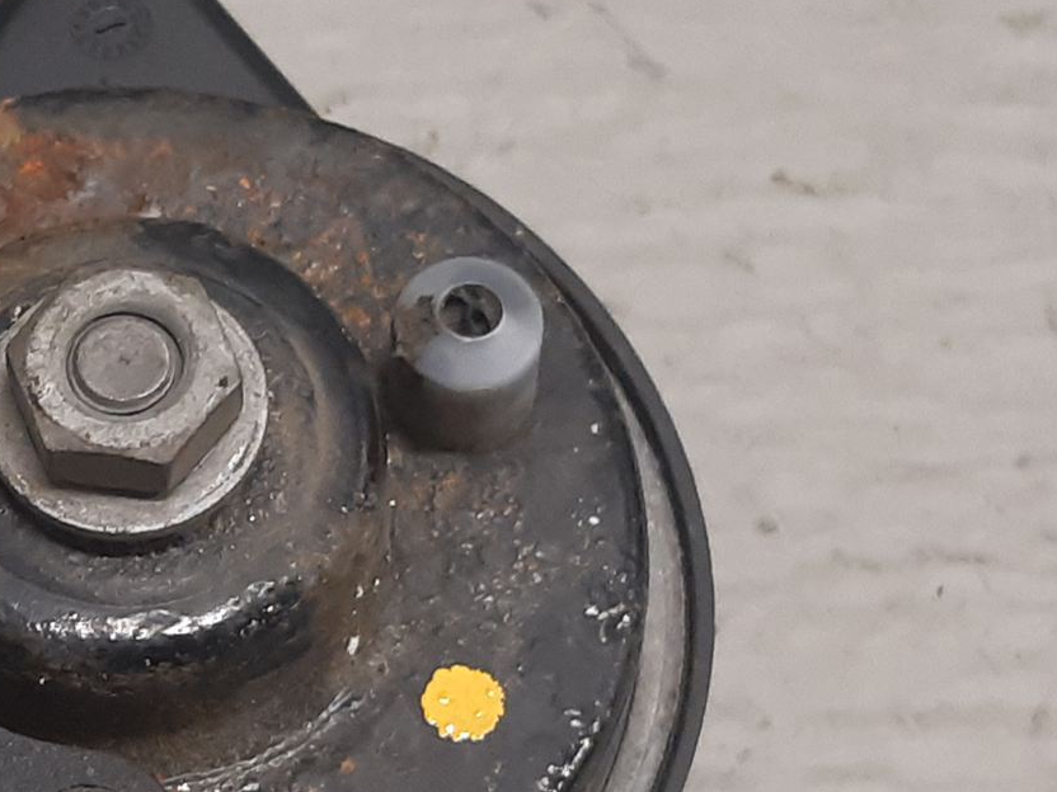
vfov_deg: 22.7
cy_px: 591
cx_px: -17
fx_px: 1954
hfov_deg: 28.3
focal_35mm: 64
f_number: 1.7
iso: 160
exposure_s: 1/50
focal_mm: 3.93
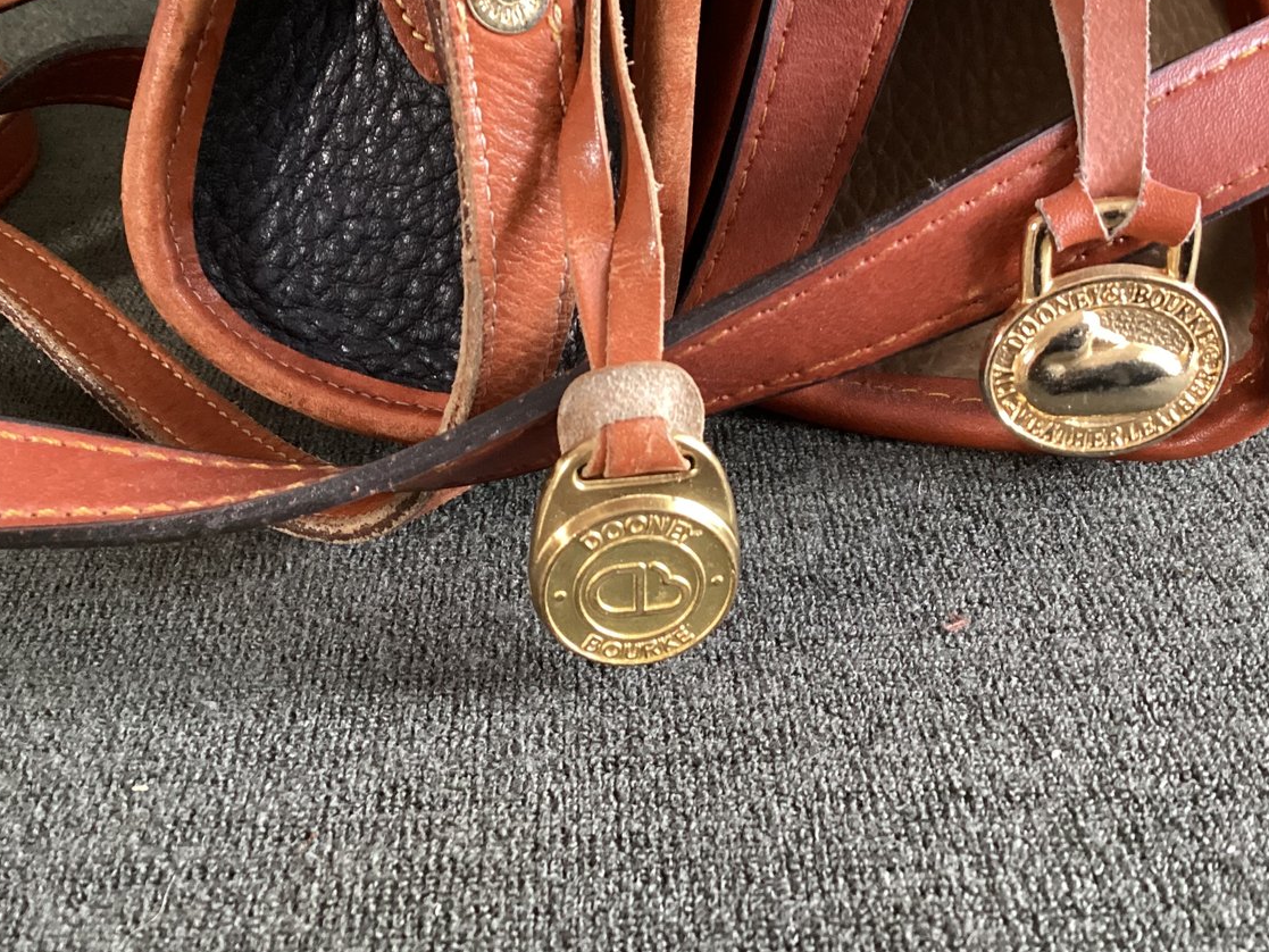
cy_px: 469
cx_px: 625
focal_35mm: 42
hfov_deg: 44.8
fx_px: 1540
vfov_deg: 34.4
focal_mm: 3.3
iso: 400
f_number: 2.4
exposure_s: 1/30
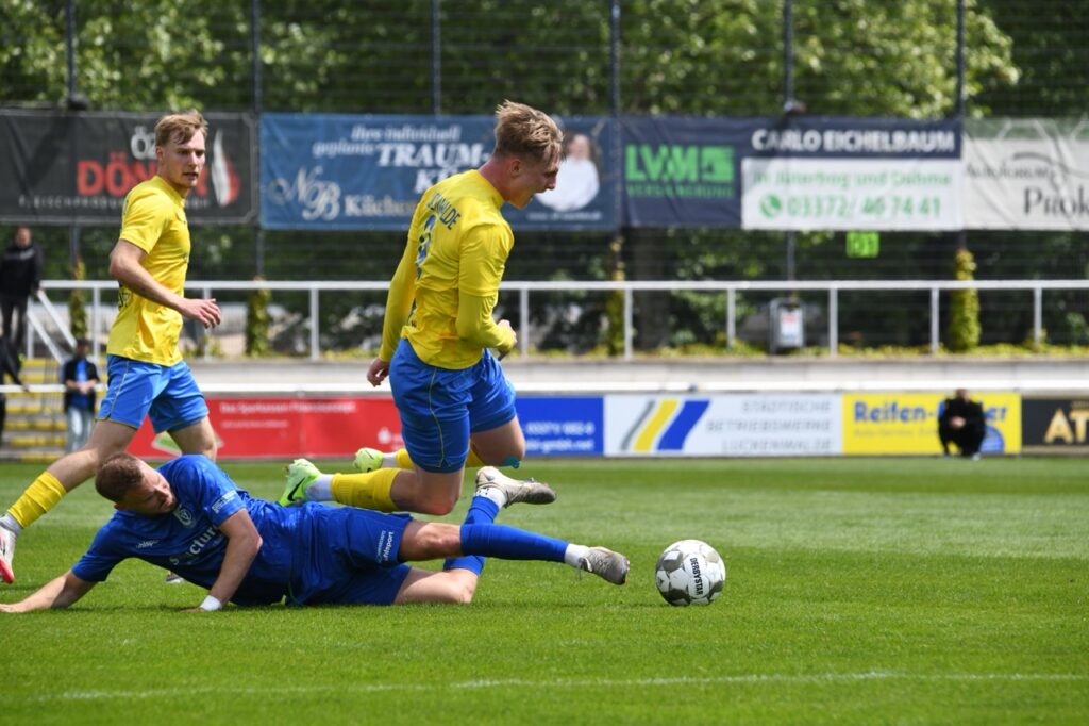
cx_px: 544
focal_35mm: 300
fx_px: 9072
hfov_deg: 6.9
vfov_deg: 4.6
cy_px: 363
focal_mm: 300
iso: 1250
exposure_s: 1/2000
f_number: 9
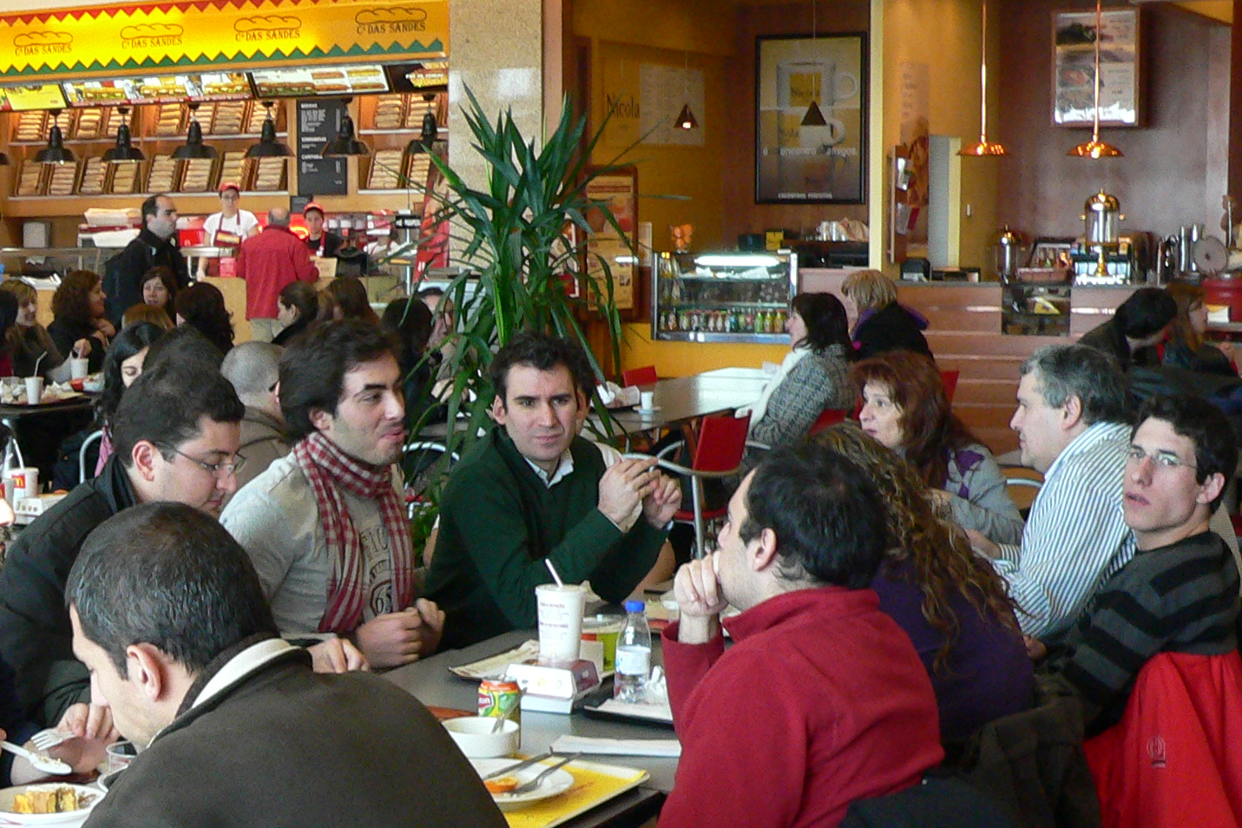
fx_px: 2311
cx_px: 168
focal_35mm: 67
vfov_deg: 20.2
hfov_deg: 29.1
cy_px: 599
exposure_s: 1/50
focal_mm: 6
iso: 200
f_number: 2.8
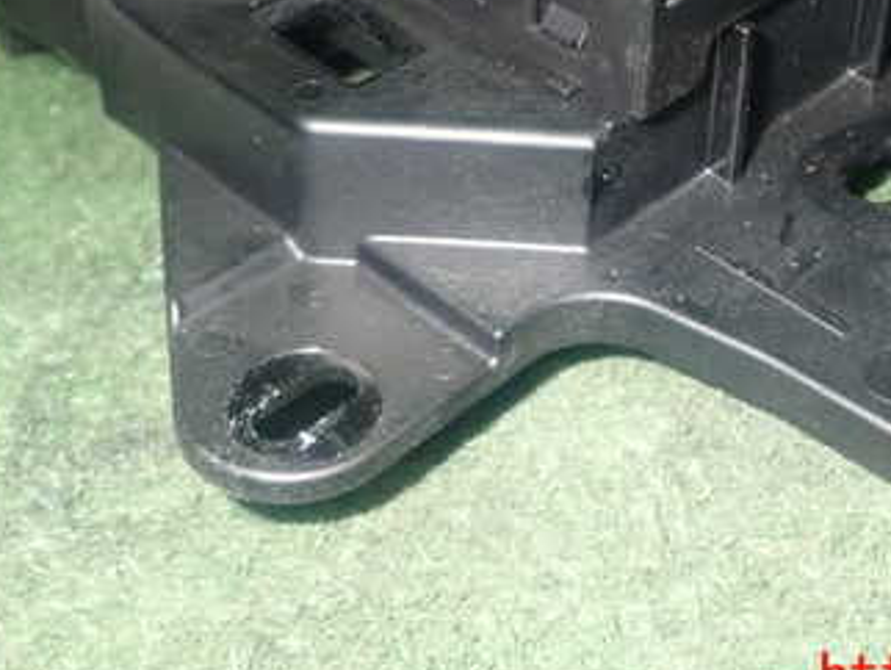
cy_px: 91
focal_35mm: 67
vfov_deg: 21.6
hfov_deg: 28.7
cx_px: 614
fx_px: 1726
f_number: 7.1
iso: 800
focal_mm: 6.37
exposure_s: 1/40
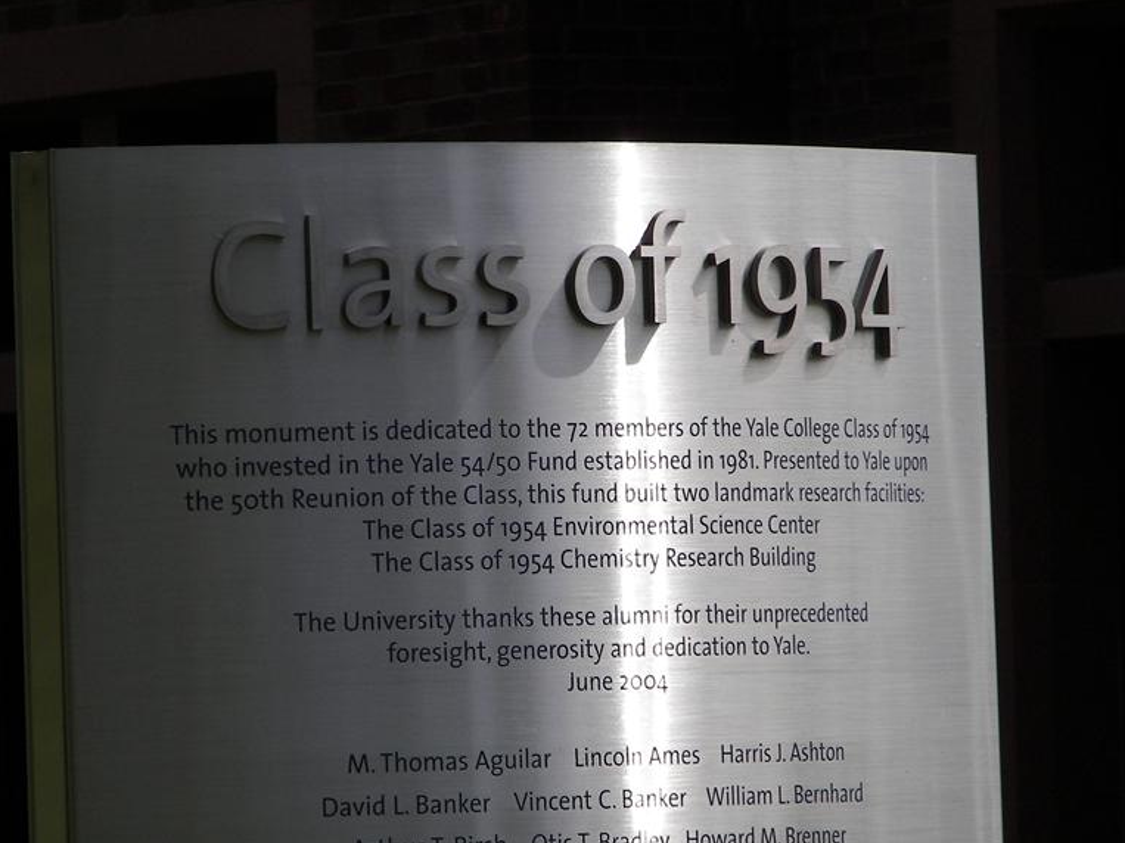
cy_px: 480
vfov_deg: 4.0
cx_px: 575
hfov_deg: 5.3
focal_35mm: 376
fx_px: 12218
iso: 64
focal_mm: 46.4
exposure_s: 1/800
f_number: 5
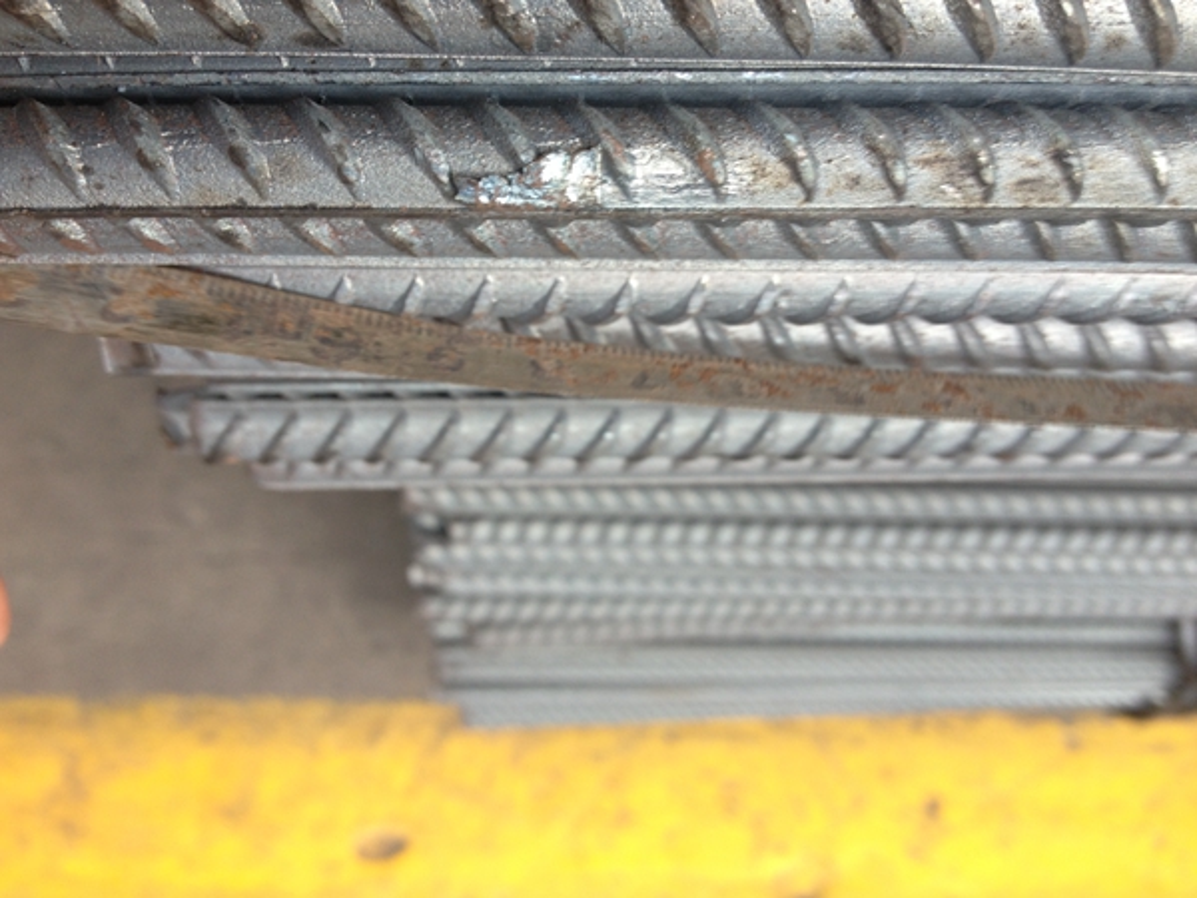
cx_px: 598
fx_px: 1210
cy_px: 449
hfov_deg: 52.6
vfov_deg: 40.7
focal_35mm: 35
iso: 64
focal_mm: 4.28
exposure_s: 1/40
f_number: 2.4
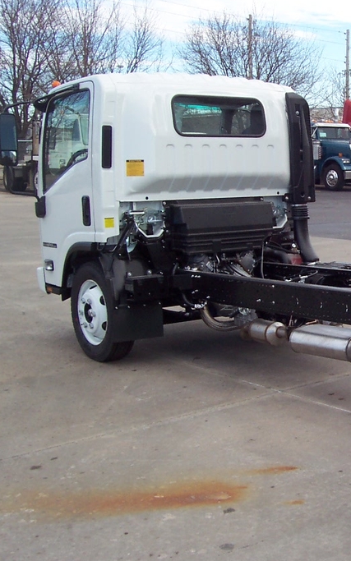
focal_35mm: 56
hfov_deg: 22.1
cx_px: 369
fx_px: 857
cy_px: 268
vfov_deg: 36.3
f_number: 5.6
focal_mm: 5.6
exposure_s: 1/125
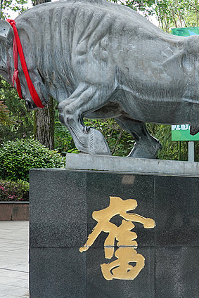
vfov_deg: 30.5
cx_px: 187
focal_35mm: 66
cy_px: 144
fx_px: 547
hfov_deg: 20.1
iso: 125
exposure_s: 1/160
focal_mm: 13.03
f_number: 3.5
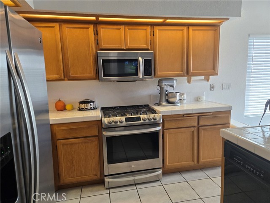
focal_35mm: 23
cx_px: 135
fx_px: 179
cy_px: 102
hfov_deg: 73.9
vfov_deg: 58.9
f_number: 1.8
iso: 100
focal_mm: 5.4
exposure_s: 1/120
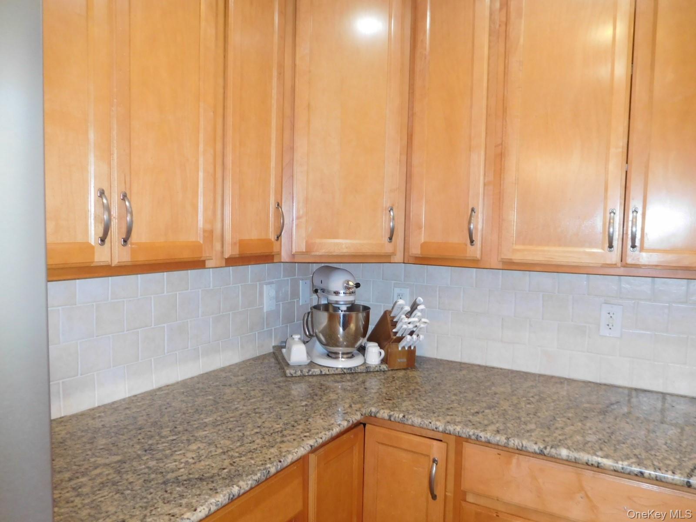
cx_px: 348
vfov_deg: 54.9
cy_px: 261
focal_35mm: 25
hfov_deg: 69.4
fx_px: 503
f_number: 3.4
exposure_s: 1/30
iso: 280
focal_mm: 4.5
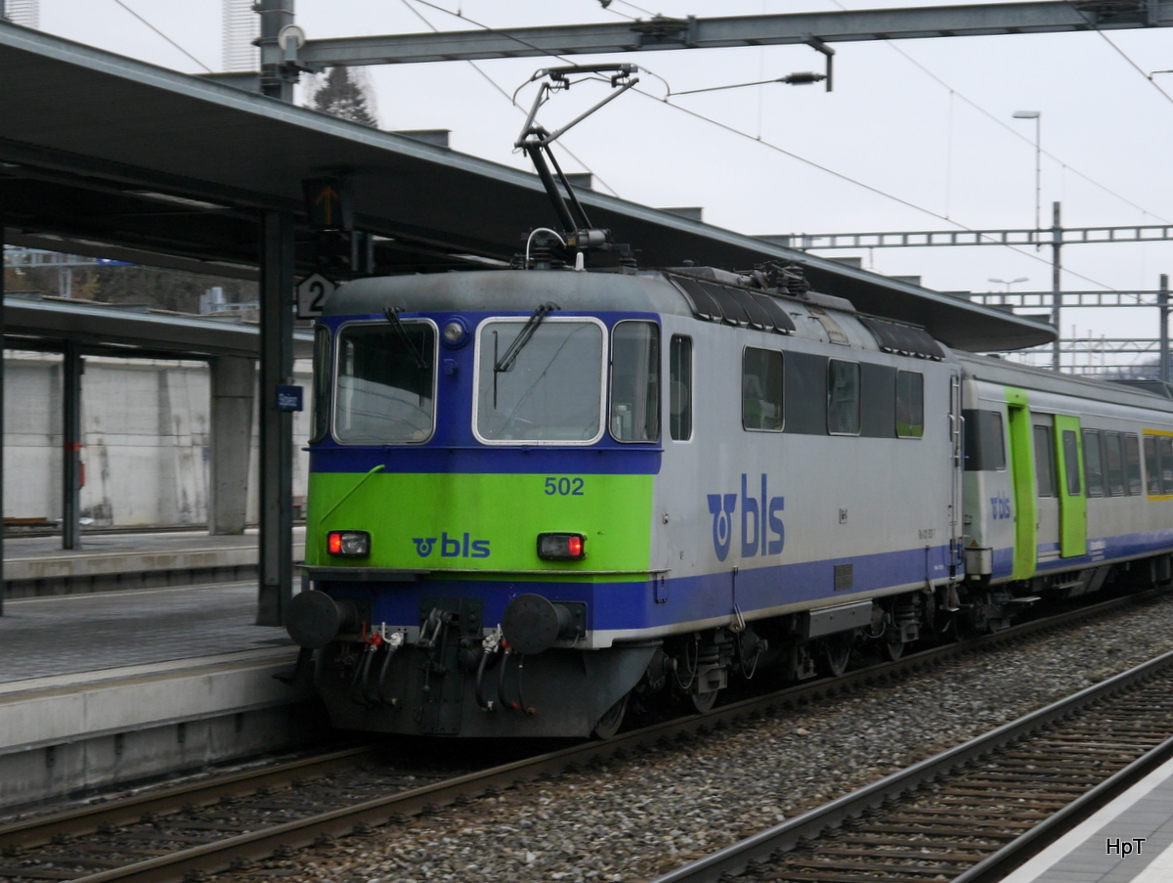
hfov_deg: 33.2
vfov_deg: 25.3
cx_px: 586
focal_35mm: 58
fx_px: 1968
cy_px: 442
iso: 250
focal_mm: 29
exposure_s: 1/125
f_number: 4.9
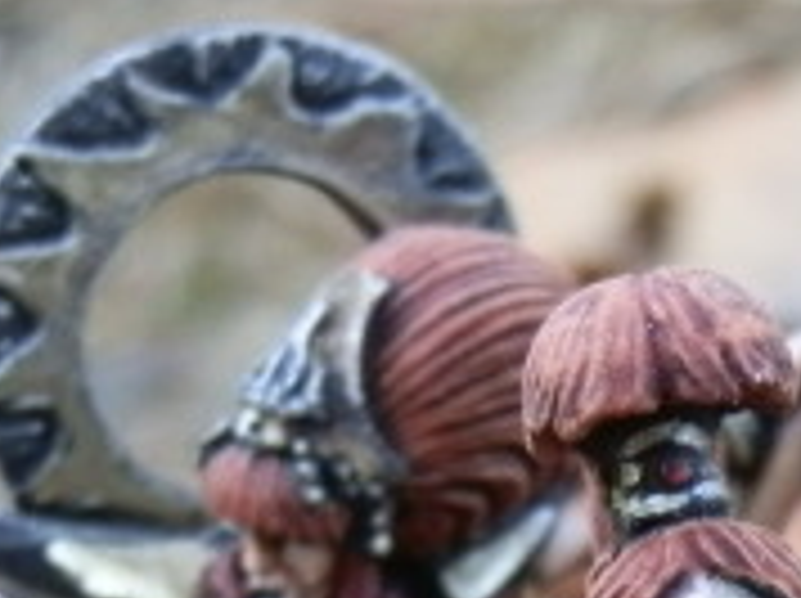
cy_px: 845
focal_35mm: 184
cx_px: 774
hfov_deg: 10.7
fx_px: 4252
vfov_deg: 7.9
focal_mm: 10.99
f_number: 3.7
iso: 400
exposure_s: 1/100
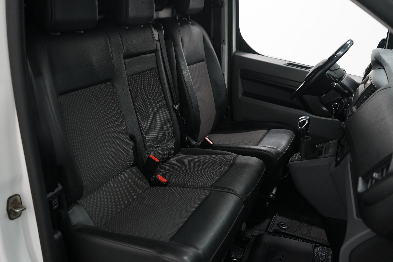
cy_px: 131
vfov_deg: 41.1
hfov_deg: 58.7
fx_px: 349
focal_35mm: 32
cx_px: 196
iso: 800
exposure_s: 1/20
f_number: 4.5
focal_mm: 32
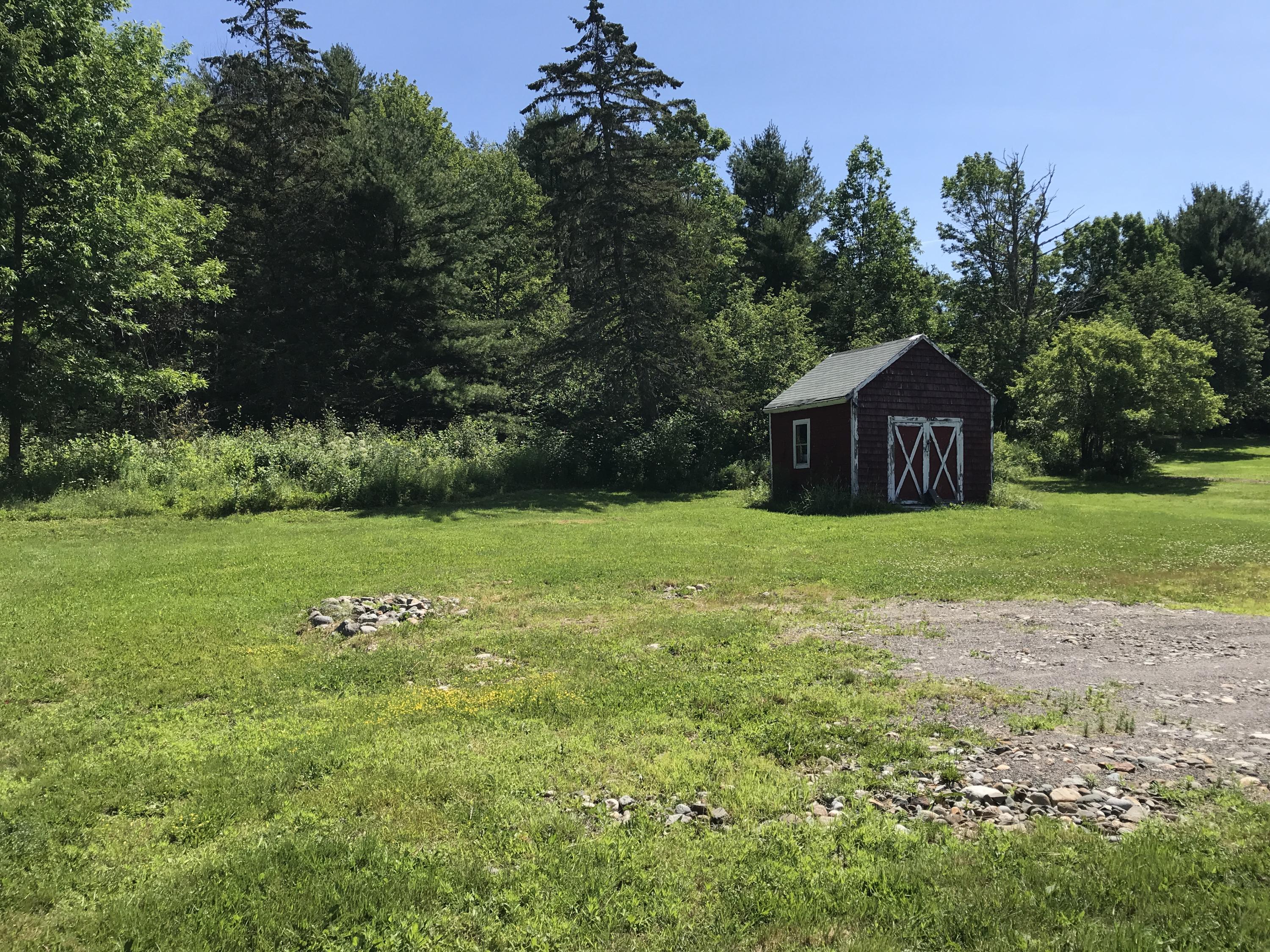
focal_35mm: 28
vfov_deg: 49.7
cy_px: 476
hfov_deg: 63.4
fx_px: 1027
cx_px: 635
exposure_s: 1/1773
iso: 20
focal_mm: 3.99
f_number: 1.8
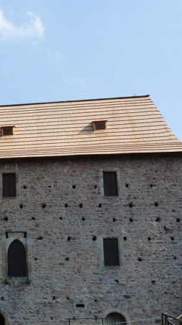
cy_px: 166
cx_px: -66
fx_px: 627
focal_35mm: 73
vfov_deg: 29.0
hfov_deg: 15.6
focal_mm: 5.9
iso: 160
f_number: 5.6
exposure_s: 1/320
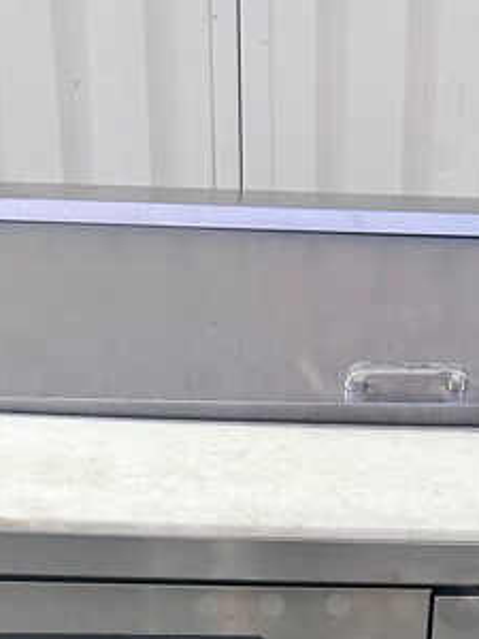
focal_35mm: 65
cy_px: 693
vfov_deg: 27.4
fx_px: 1199
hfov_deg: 22.4
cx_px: 338
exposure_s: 1/60
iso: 800
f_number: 1.78
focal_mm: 6.86
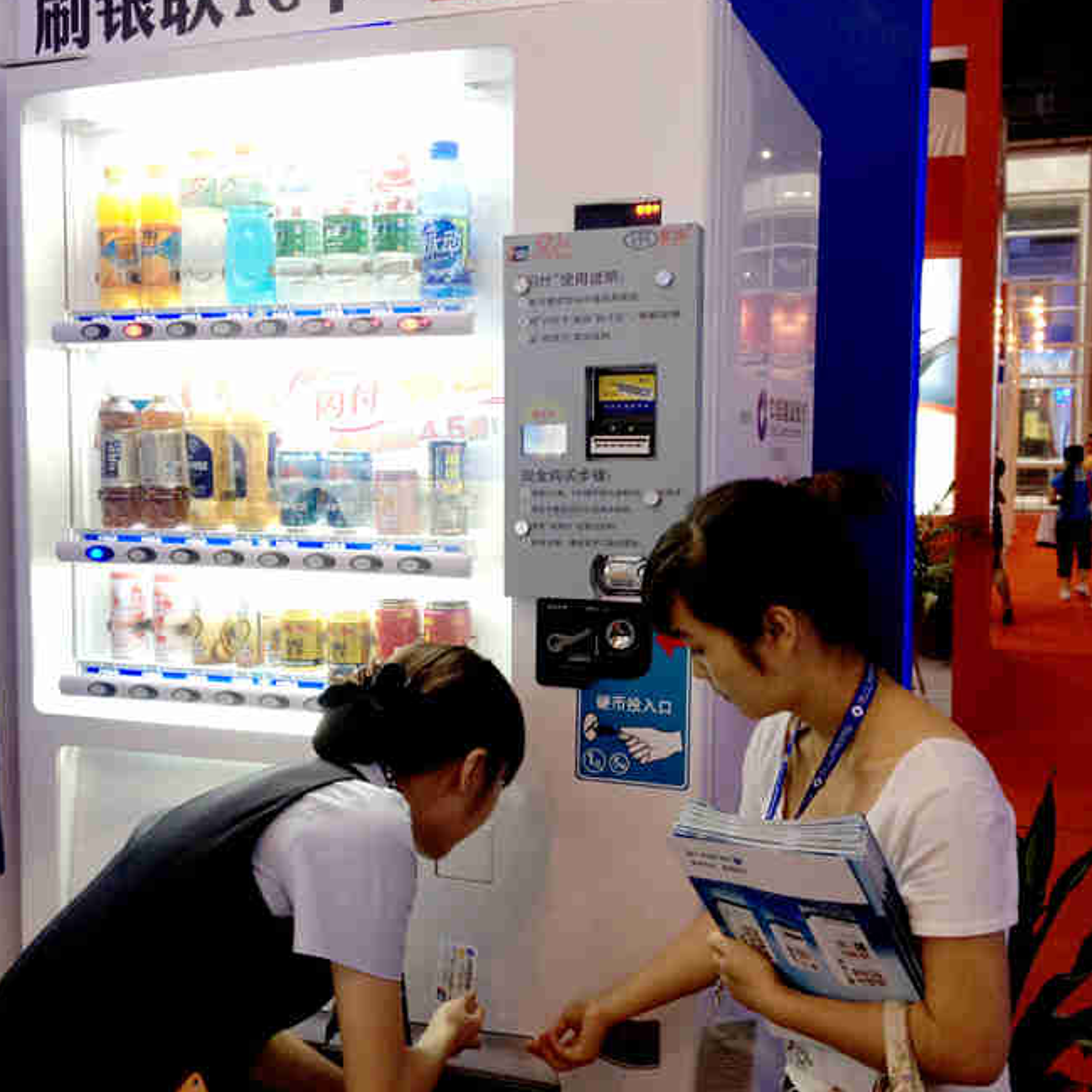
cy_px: 546
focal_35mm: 42
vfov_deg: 40.0
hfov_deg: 40.0
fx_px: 1499
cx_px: 546
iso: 80
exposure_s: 1/40
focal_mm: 4.28
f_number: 2.4
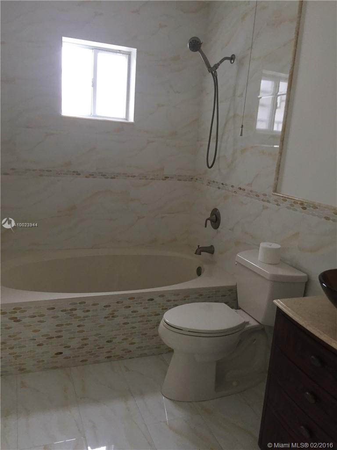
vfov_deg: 61.7
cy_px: 225
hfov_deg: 48.2
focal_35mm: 29
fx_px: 376
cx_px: 168
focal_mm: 4.15
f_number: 2.2
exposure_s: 1/30
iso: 100
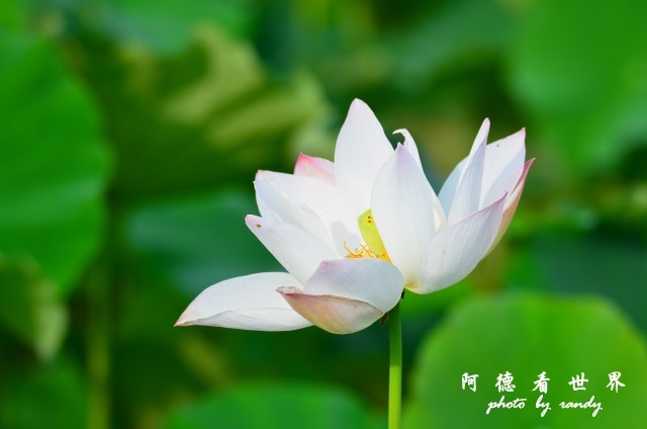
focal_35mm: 450
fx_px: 8071
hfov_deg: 4.6
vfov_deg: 3.0
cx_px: 324
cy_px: 214
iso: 100
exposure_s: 1/250
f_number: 6.3
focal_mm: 300
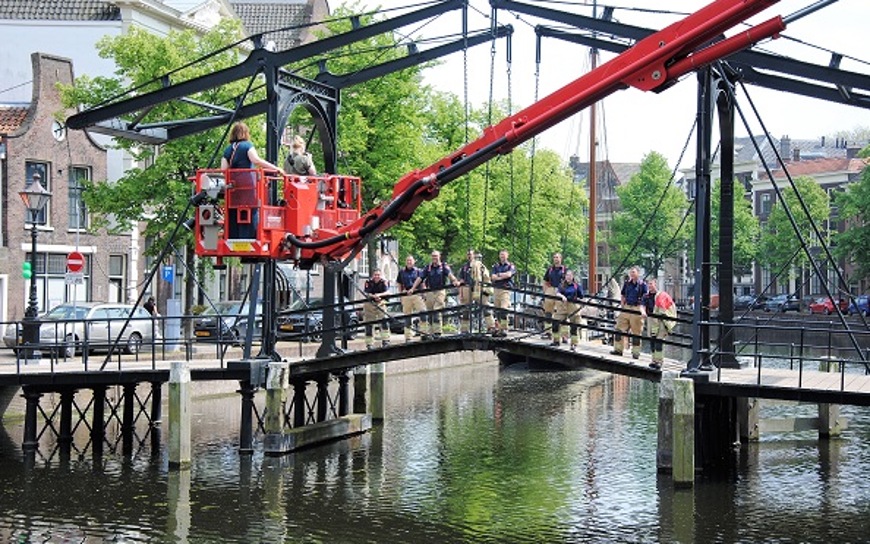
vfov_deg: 18.7
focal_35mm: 70
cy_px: 281
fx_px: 1648
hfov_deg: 29.6
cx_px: 434
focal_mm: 45
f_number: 7.1
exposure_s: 1/200
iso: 100
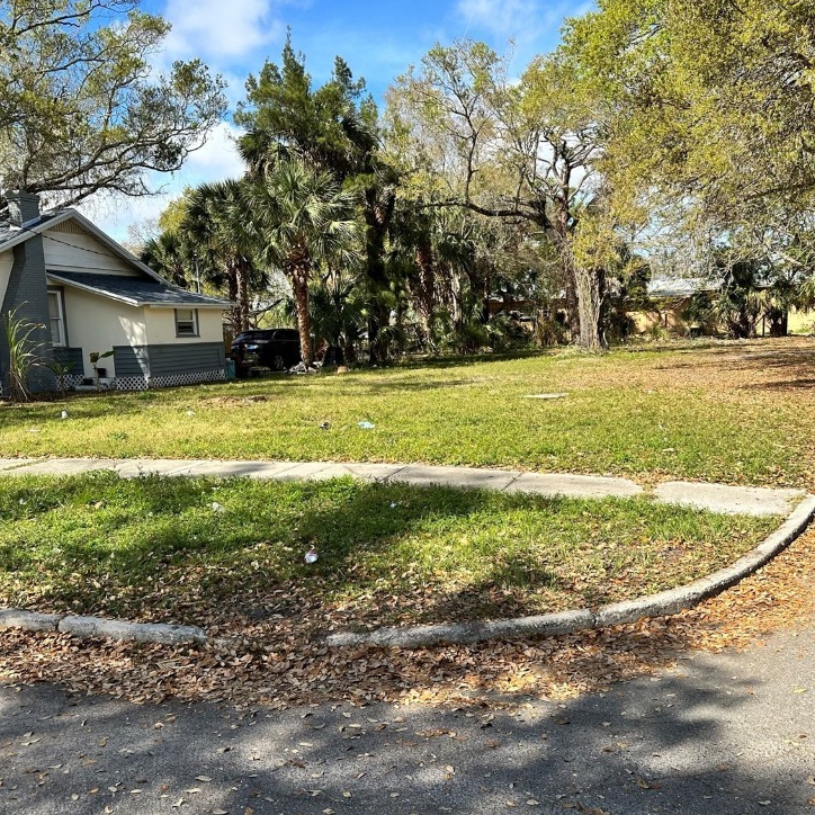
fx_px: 799
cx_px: 420
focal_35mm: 30
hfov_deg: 54.0
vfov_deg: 54.0
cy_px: 421
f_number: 1.78
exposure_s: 1/2732
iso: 80
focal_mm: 6.86
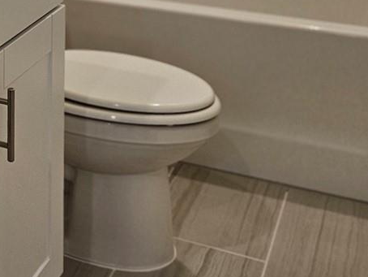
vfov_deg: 16.8
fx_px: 862
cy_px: -115
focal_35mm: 81
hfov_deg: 22.1
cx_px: -87
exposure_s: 1/120
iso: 100
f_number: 1.8
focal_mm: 5.4
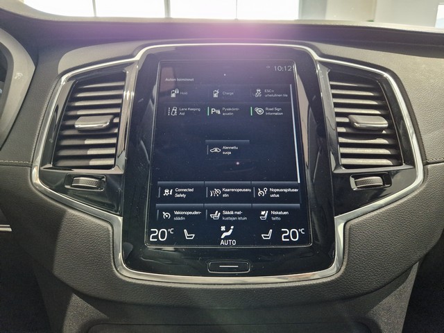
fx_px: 295
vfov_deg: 58.9
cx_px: 222
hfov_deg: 73.9
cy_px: 166
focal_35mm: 23
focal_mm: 5.4
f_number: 1.8
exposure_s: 1/100
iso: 800
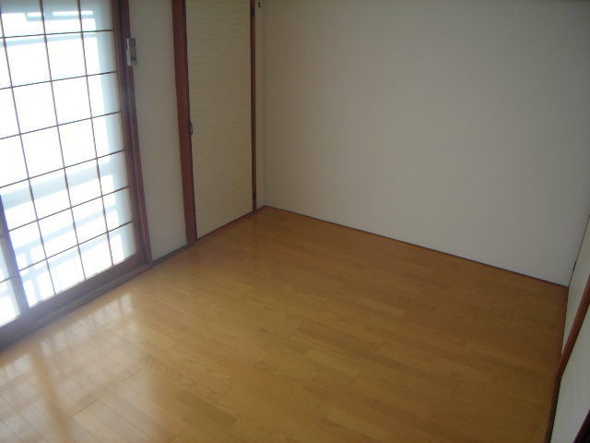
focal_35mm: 38
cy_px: 222
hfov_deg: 49.0
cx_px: 295
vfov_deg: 37.7
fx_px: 648
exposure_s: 1/80.3
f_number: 3.2
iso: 50
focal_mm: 6.3
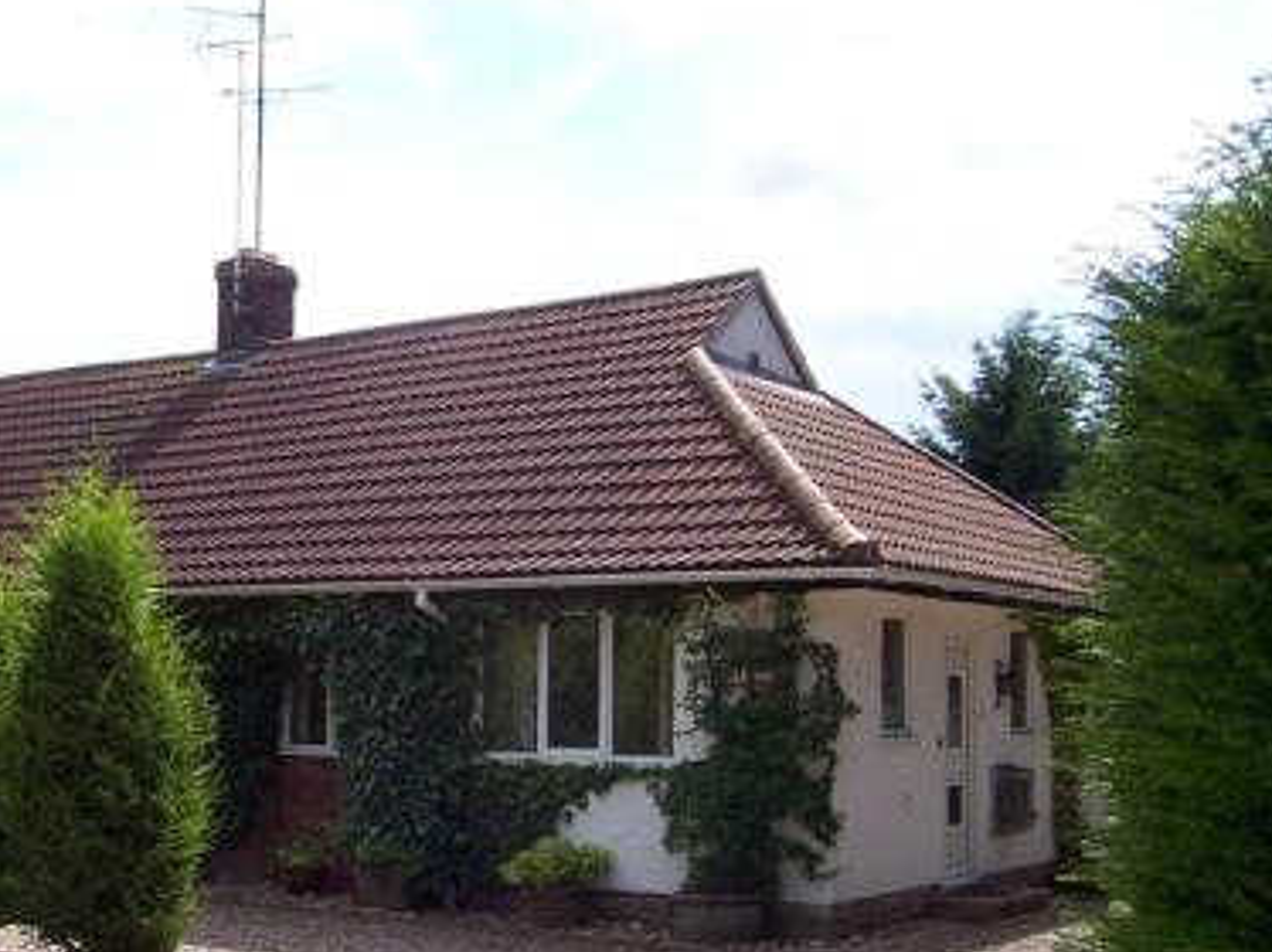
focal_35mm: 53
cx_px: 468
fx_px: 1946
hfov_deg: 36.0
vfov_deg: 27.5
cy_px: 505
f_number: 5.6
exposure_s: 1/350
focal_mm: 5.6
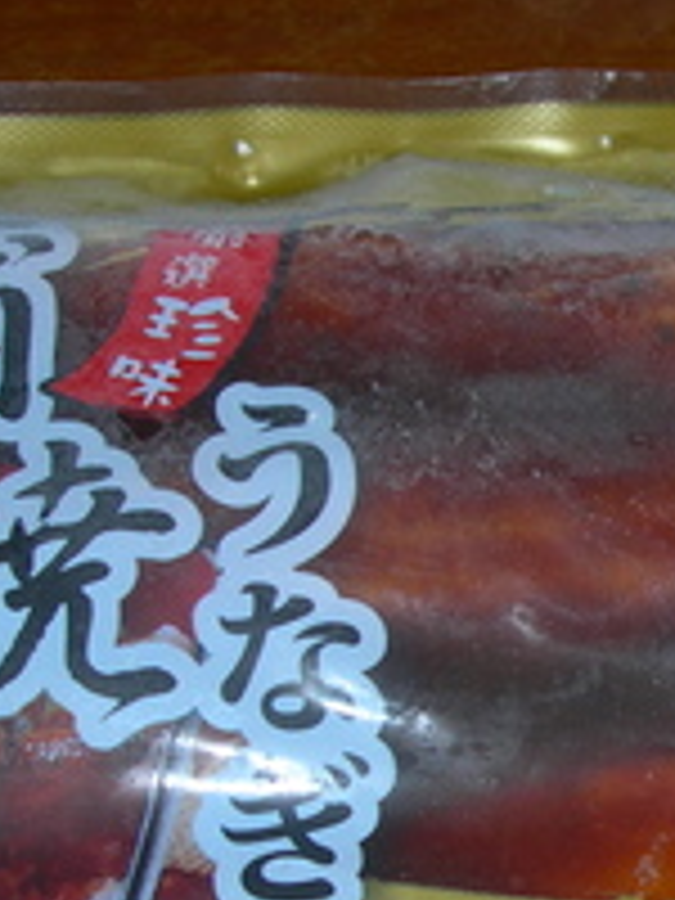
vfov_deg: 20.5
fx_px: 2470
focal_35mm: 95
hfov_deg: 14.7
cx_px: 936
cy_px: 655
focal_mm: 7.8
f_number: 4.8
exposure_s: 1/60.1
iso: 50
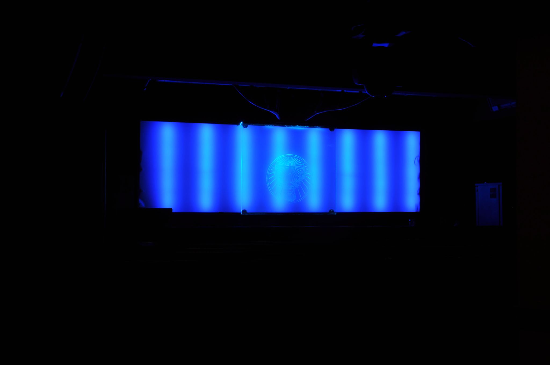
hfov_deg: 46.5
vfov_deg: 31.8
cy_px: 182
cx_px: 275
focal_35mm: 42
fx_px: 641
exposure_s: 1/8
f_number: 10
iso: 200
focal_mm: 28
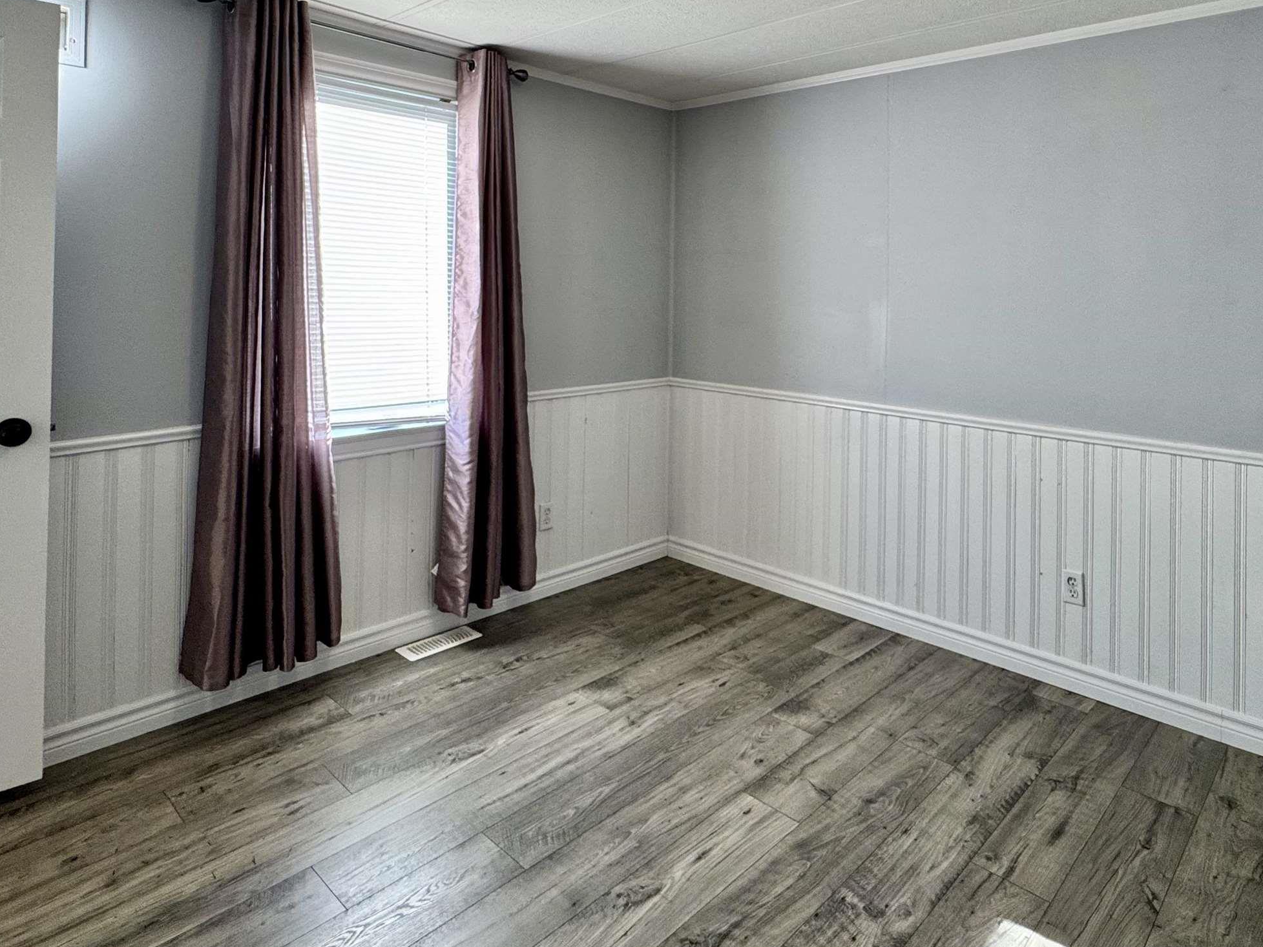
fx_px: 803
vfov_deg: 58.8
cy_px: 274
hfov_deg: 75.7
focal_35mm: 22
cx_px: 749
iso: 100
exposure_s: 1/120
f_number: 2.2
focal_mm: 2.22
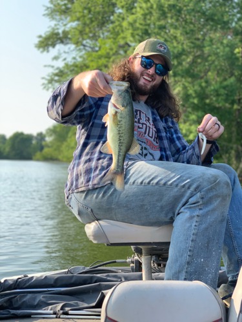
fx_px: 485
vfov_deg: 36.8
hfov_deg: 28.0
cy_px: 161
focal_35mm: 52
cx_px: 121
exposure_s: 1/300
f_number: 2.4
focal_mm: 6
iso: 16
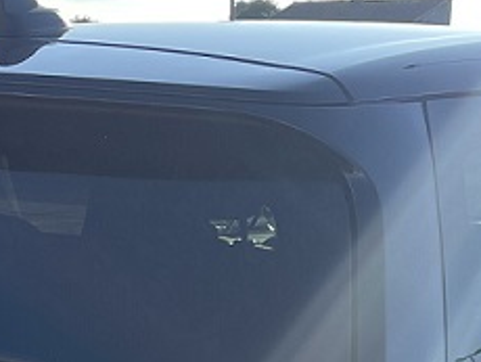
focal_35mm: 104
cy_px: 582
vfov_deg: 13.3
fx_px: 1447
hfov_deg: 18.8
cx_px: 141
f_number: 1.6
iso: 32
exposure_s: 1/962
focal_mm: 5.1
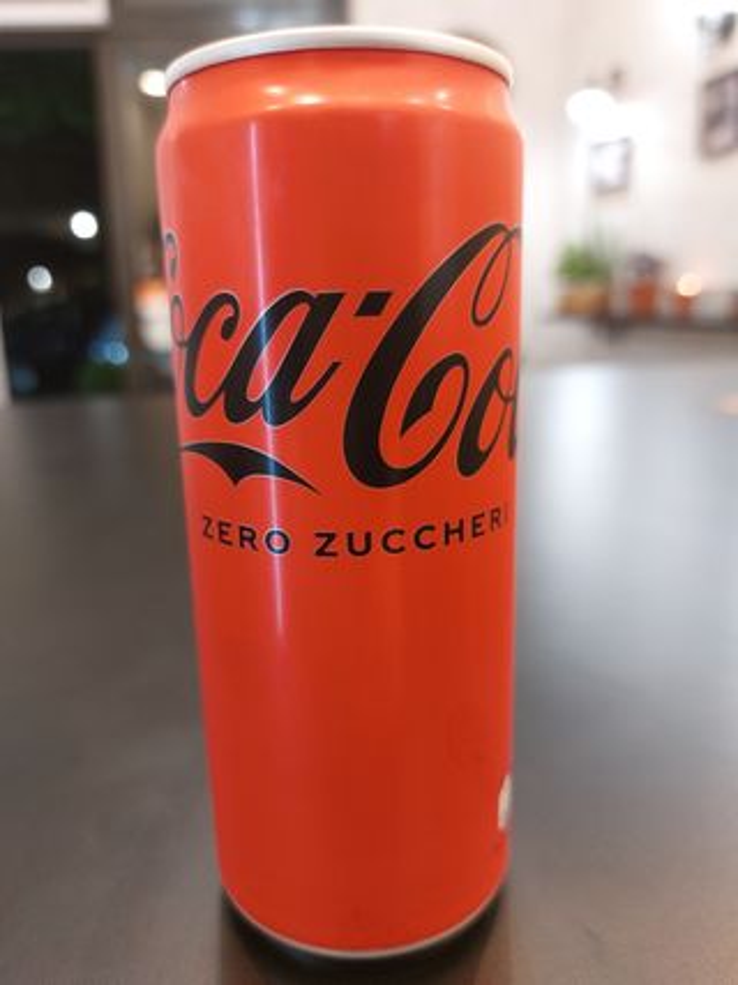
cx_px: 369
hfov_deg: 56.8
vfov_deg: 71.6
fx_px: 683
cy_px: 492
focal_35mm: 24
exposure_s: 1/50
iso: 320
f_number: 1.8
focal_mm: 5.23
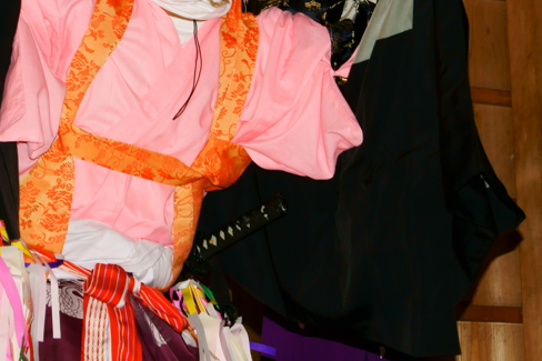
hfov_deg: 11.9
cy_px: 18
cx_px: 179
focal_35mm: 173
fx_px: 2604
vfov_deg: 7.9
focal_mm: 55
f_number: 5.6
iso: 200
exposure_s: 1/80
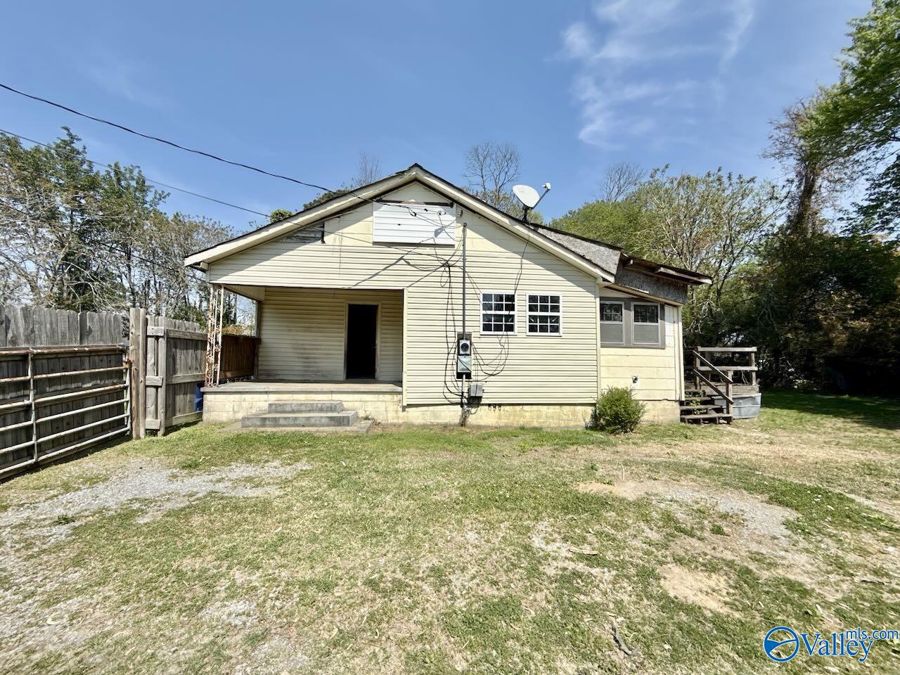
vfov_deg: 85.7
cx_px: 450
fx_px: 364
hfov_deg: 102.1
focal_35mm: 14
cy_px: 338
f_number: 2.2
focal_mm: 2.22
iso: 50
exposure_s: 1/4149
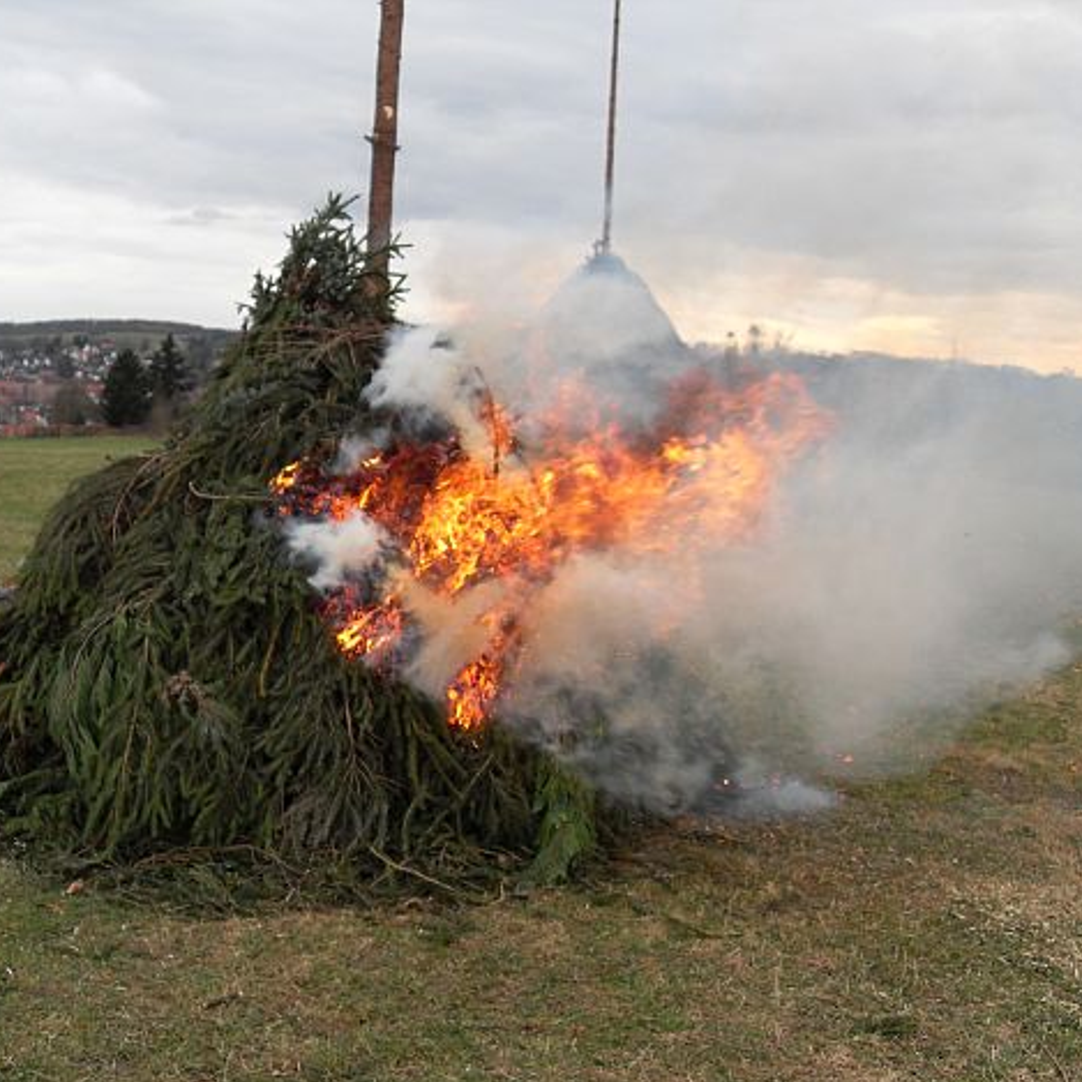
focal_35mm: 41
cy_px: 551
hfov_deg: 40.9
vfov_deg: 40.9
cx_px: 484
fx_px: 1450
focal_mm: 6.3
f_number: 2.8
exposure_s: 1/125
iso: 80
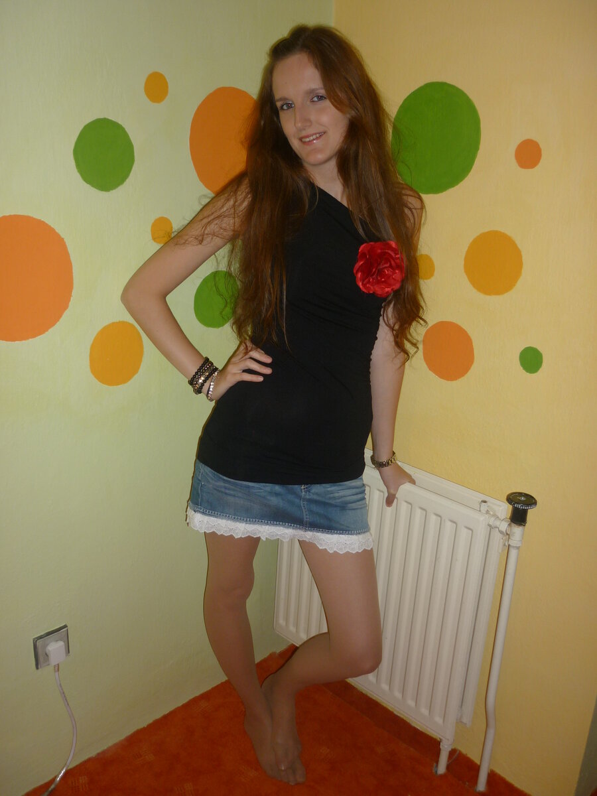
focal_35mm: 33
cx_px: 298
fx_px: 759
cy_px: 398
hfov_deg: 42.9
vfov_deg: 55.4
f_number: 2.8
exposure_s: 1/30
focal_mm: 5.5
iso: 100
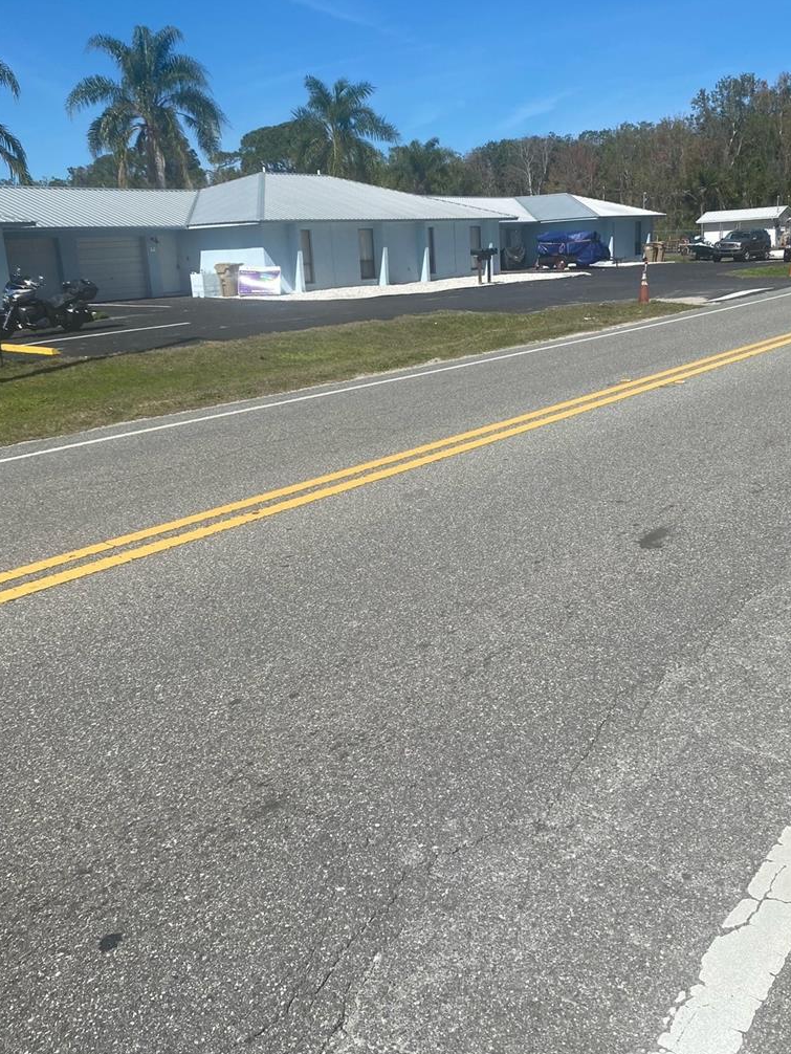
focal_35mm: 31
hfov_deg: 45.3
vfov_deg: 58.2
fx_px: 944
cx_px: 467
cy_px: 474
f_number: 1.8
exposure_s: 1/4444
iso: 32
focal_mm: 4.25
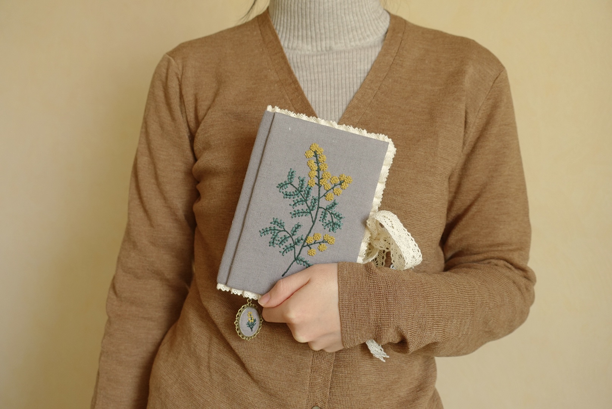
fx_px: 544
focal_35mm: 32
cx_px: 306
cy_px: 204
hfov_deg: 58.7
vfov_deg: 41.2
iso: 250
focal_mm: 11.56
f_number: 2.8
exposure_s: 1/40
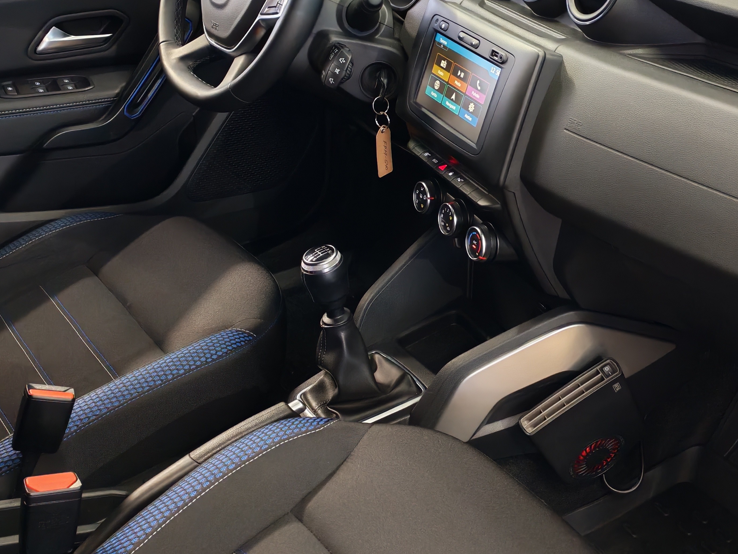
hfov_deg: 38.6
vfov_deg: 29.6
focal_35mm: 49
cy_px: 223
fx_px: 1045
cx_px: 465
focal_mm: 6.12
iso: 1172
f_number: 1.9
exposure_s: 1/50
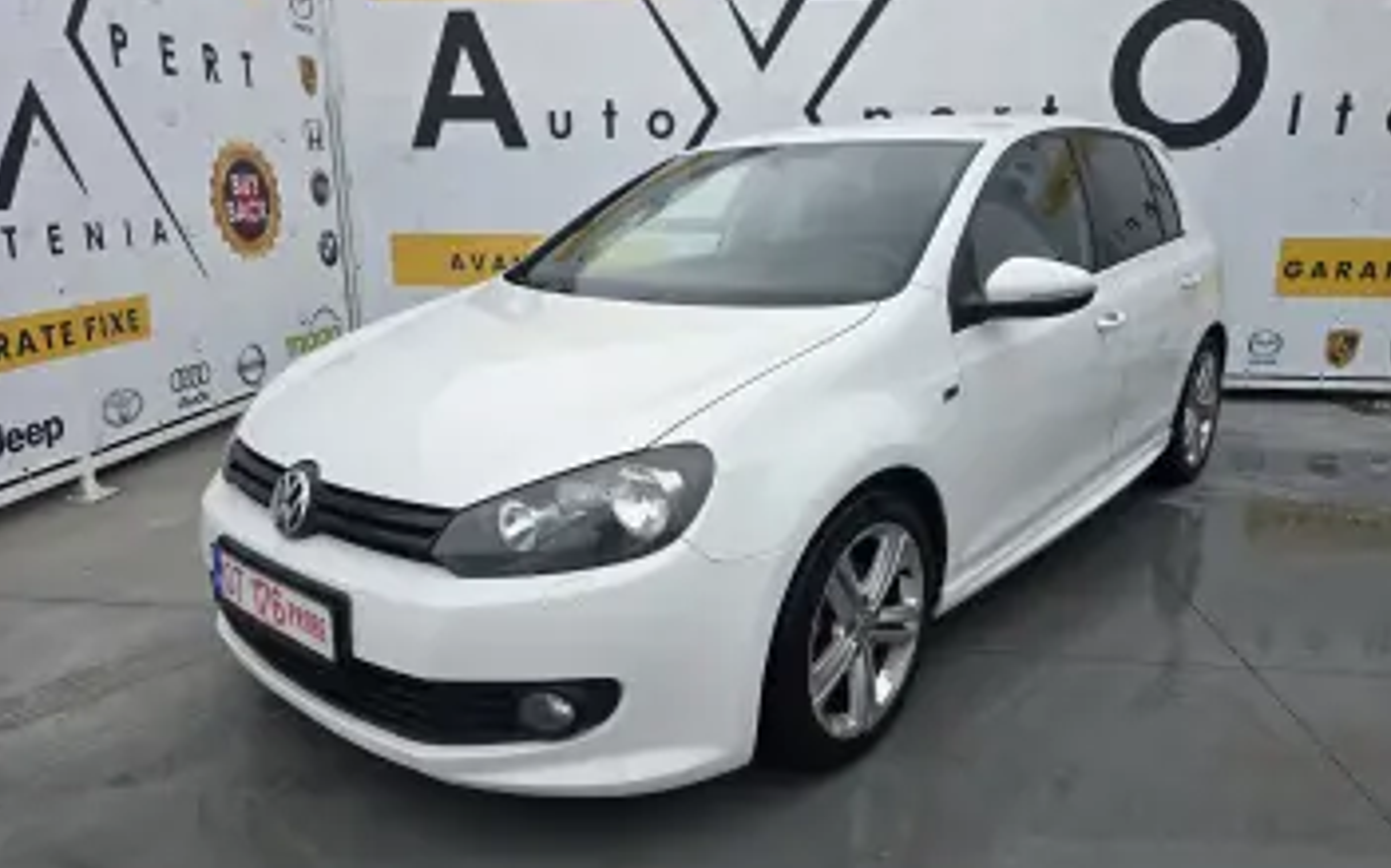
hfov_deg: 72.6
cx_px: 697
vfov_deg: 49.2
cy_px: 448
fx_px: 947
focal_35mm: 25
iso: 200
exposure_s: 1/180
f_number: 1.7
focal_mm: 6.3
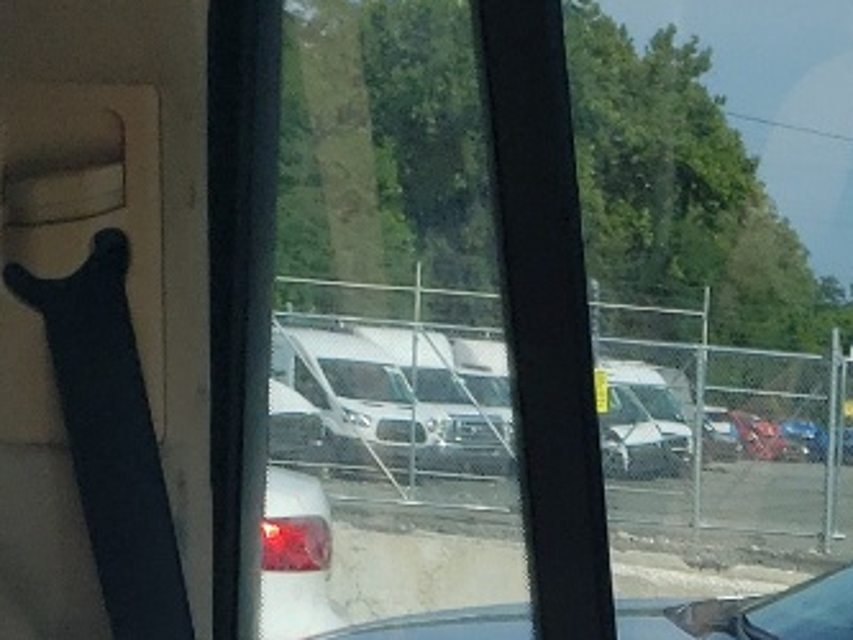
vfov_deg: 10.7
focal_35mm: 125
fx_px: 3081
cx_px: 994
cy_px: 1367
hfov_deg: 15.3
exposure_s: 1/1111
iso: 50
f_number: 1.5
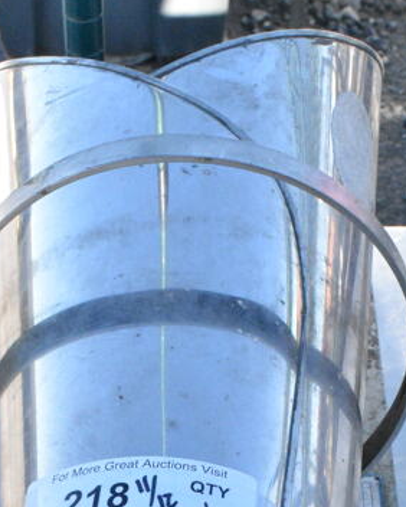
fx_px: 1699
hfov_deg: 13.6
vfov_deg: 16.3
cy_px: 591
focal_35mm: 113
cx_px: 173
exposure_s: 1/1000
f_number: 16
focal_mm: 31
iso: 6400
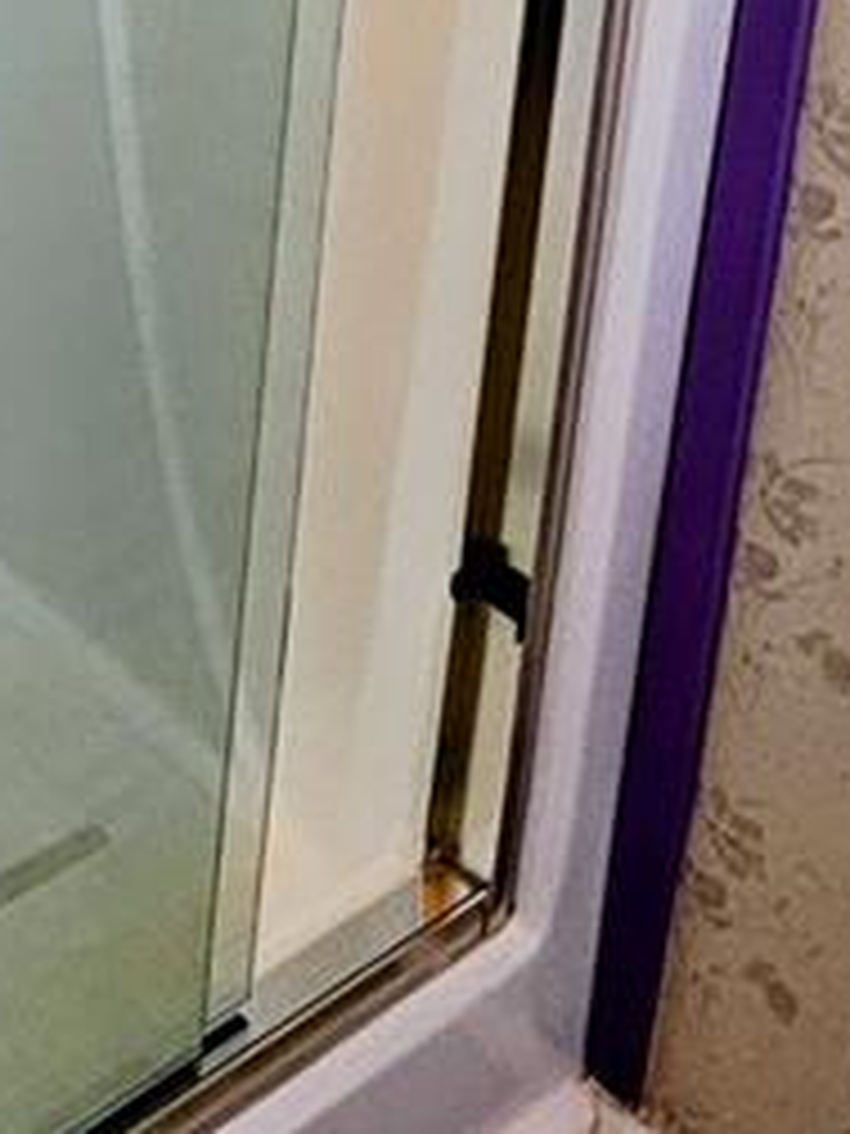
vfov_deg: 24.9
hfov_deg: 18.6
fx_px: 2030
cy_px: -513
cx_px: -661
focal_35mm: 62
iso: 64
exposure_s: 1/60
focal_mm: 1.7
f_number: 2.2
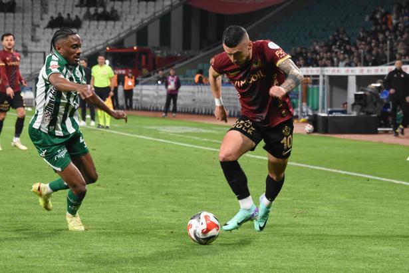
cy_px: 136
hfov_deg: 10.2
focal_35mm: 202
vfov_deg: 6.8
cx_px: 204
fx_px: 2300
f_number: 7.1
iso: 3600
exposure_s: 1/320
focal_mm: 135
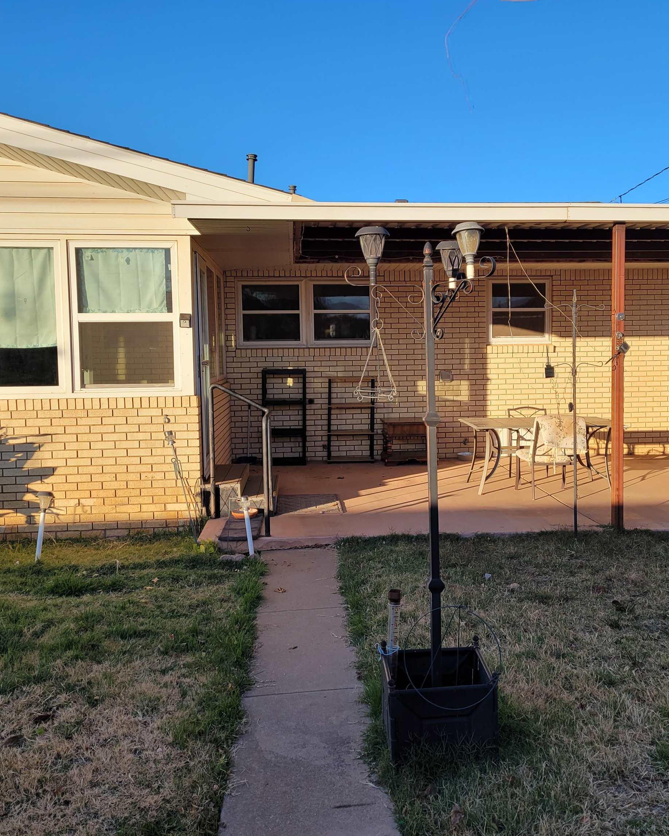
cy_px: 417
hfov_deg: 43.2
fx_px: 842
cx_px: 385
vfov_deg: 52.8
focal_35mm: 34
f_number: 1.8
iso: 40
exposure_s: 1/1347
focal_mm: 5.4
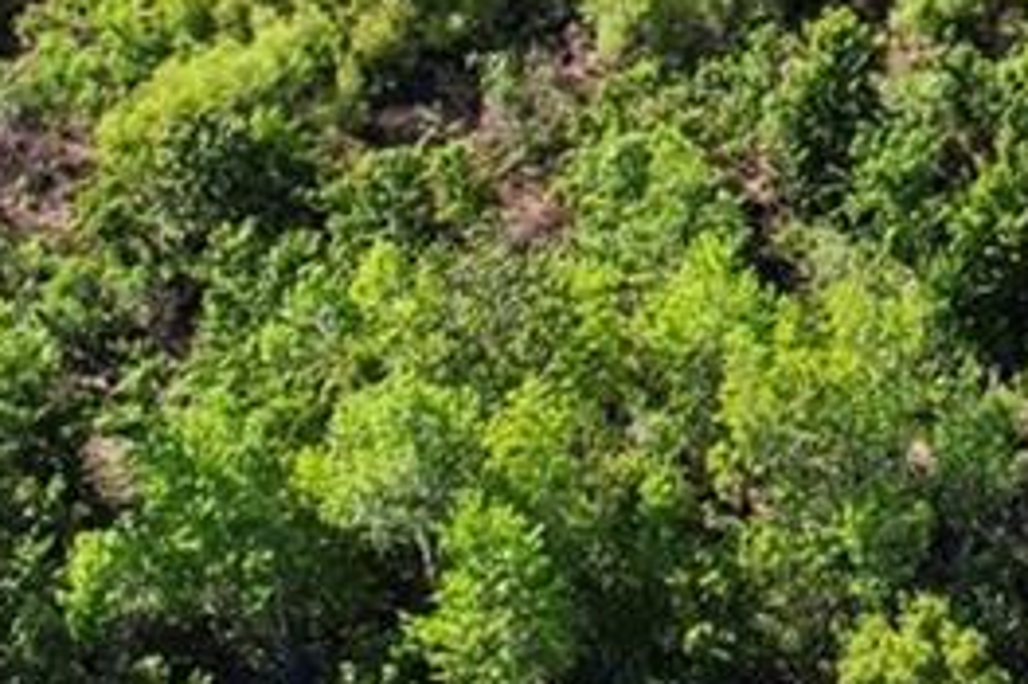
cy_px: -586
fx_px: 3824
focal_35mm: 134
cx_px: 1790
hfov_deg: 13.8
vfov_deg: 9.7
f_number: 2.8
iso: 150
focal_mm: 8.4
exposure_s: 1/1250
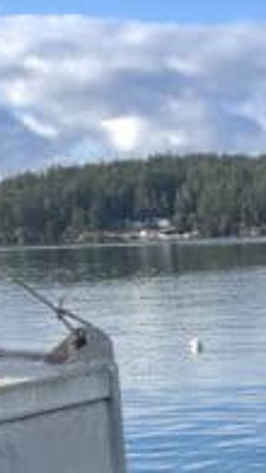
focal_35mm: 78
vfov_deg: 24.9
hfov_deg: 15.0
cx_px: 301
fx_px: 980
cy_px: 550
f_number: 1.6
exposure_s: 1/1304
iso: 32
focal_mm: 4.2
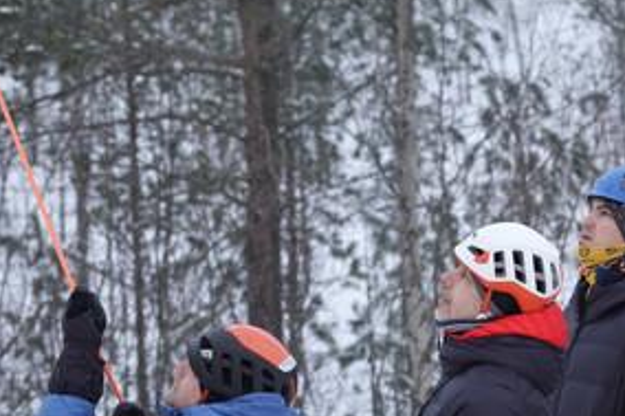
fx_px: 7617
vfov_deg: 3.1
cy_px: 315
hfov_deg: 4.7
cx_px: 352
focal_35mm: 439
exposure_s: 1/400
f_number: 4
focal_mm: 101.58
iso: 1000
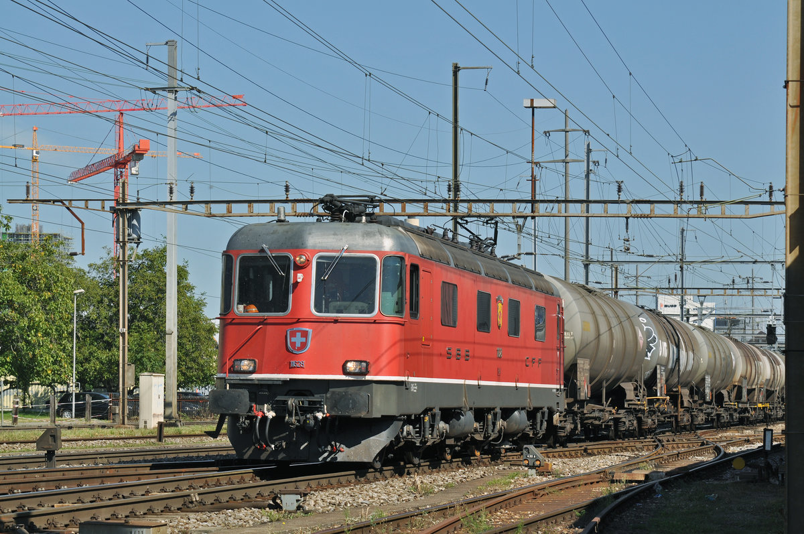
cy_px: 267
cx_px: 402
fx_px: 2342
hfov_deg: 19.5
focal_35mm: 105
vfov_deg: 13.0
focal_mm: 70
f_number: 6.3
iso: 200
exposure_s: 1/1000
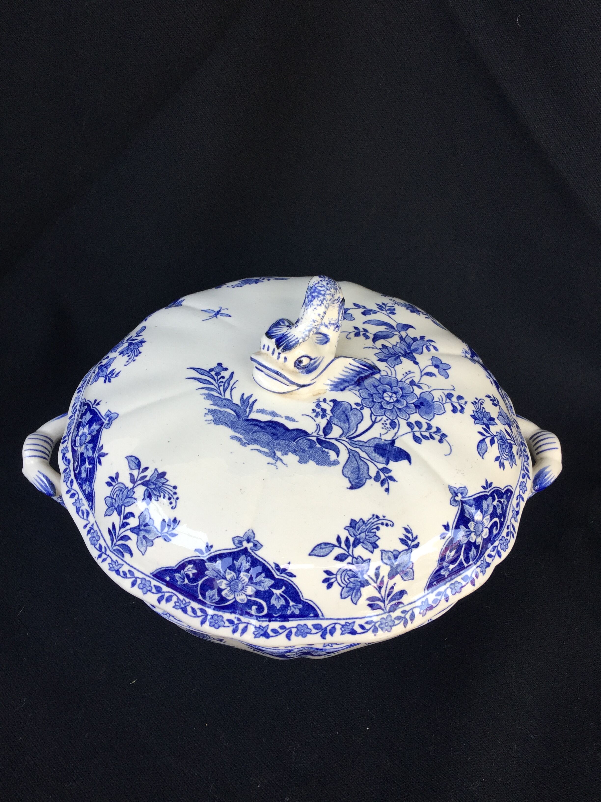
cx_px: 300
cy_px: 401
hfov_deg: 48.2
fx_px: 671
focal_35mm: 29
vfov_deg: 61.7
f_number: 2.2
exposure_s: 1/100
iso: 50
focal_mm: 4.15
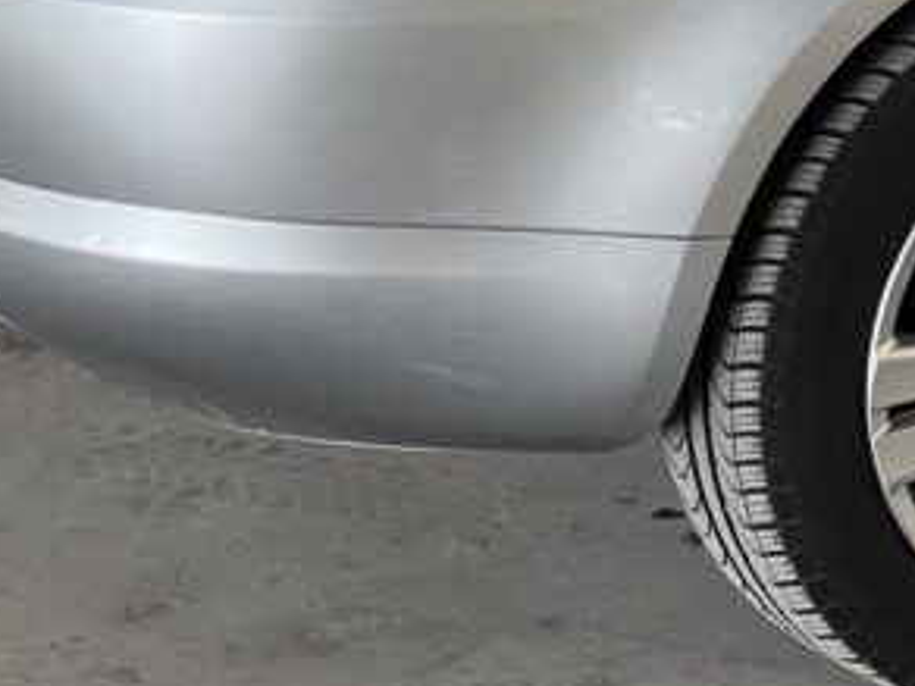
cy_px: -232
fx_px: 5577
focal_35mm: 211
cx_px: 727
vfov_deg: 7.0
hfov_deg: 9.4
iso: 160
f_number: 2.8
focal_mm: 9
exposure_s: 1/121
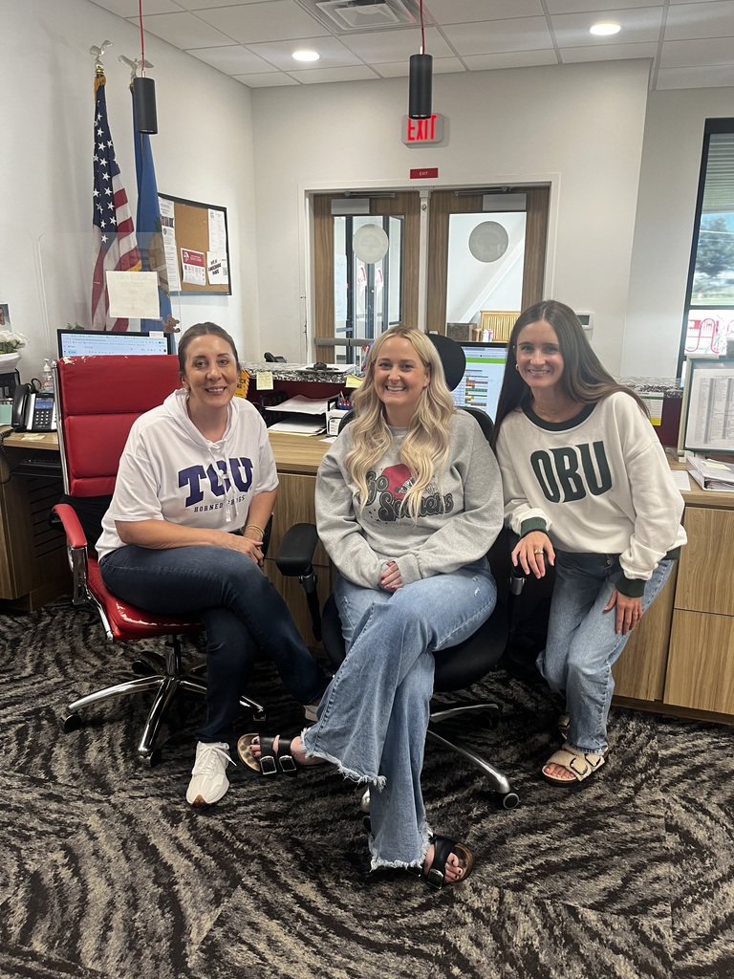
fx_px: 735
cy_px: 490
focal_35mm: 26
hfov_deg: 53.1
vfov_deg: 67.3
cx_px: 367
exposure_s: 1/60
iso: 100
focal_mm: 5.1
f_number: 1.6
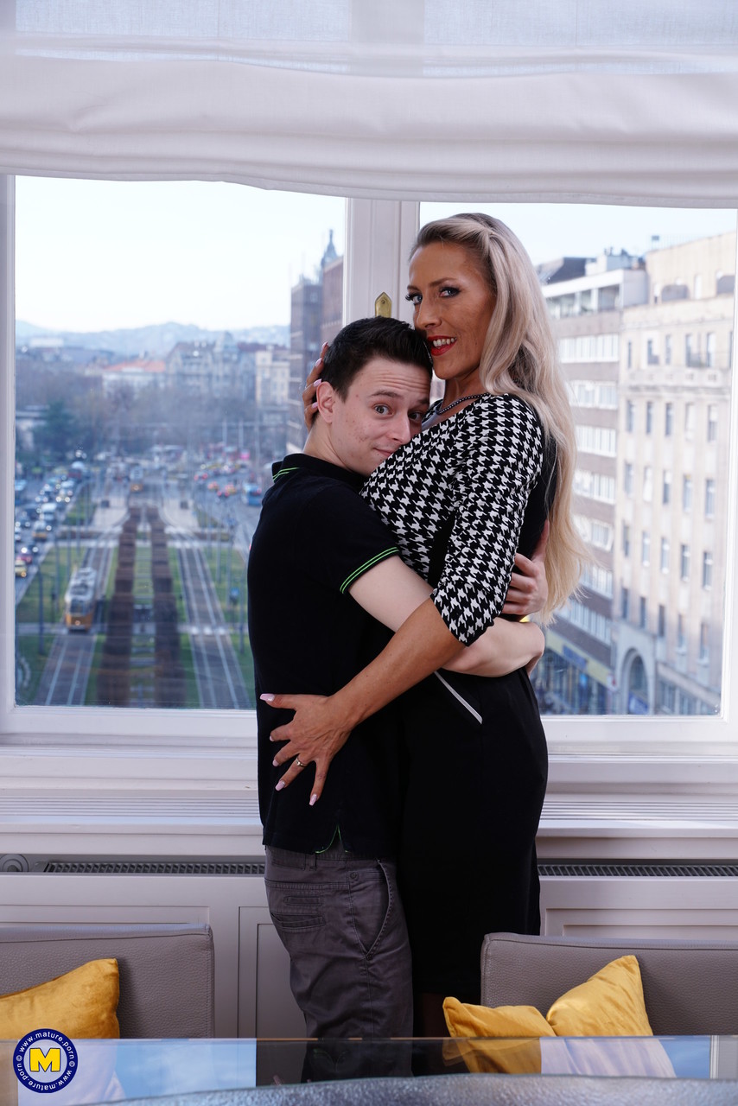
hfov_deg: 23.0
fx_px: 1813
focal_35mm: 59
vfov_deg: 33.9
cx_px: 369
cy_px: 553
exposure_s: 1/100
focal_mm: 59
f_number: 6.3
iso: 160
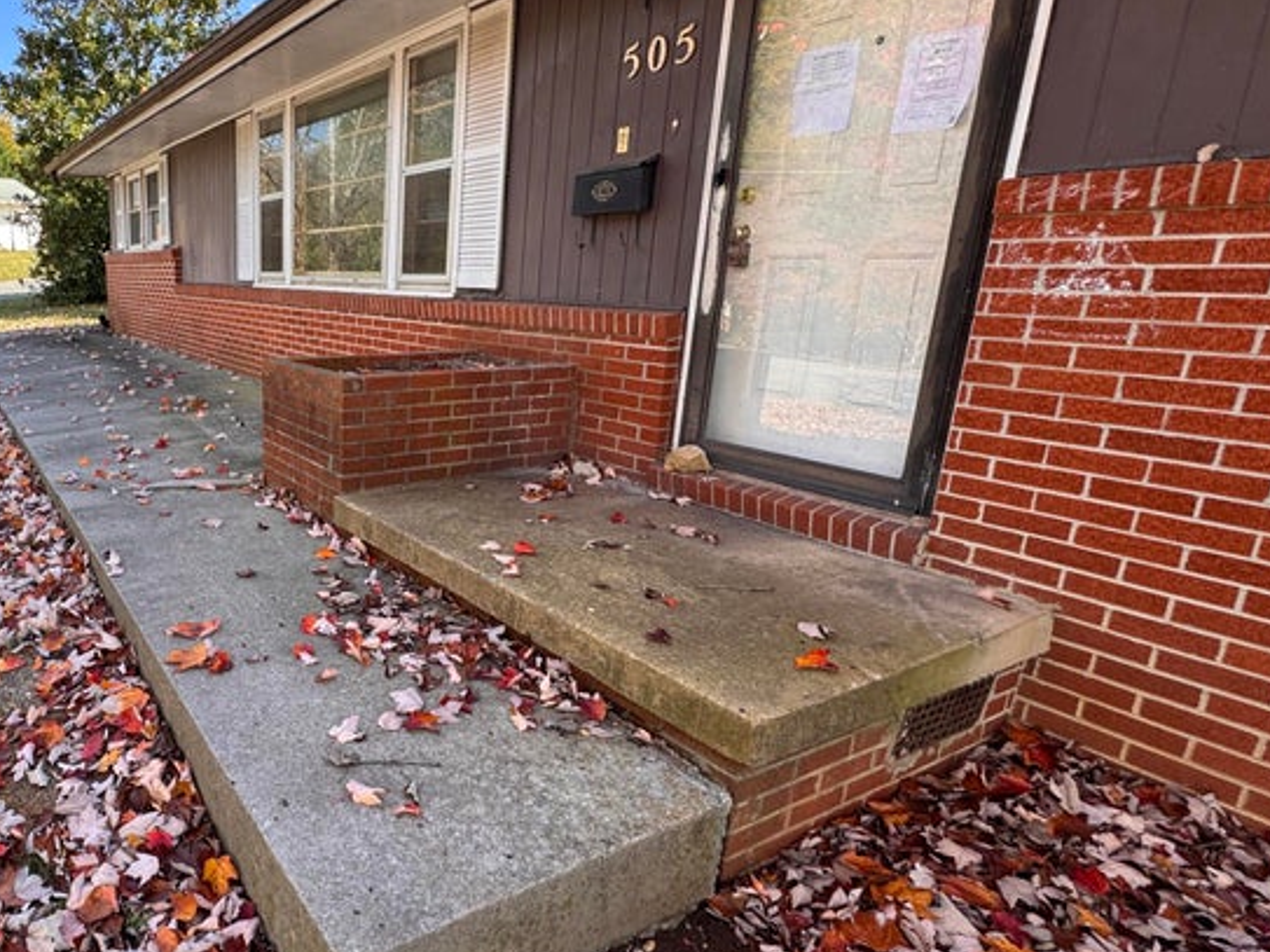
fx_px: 807
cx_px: 315
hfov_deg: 71.1
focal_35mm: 22
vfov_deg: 61.1
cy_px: 482
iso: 40
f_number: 2.2
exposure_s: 1/172
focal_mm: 2.22
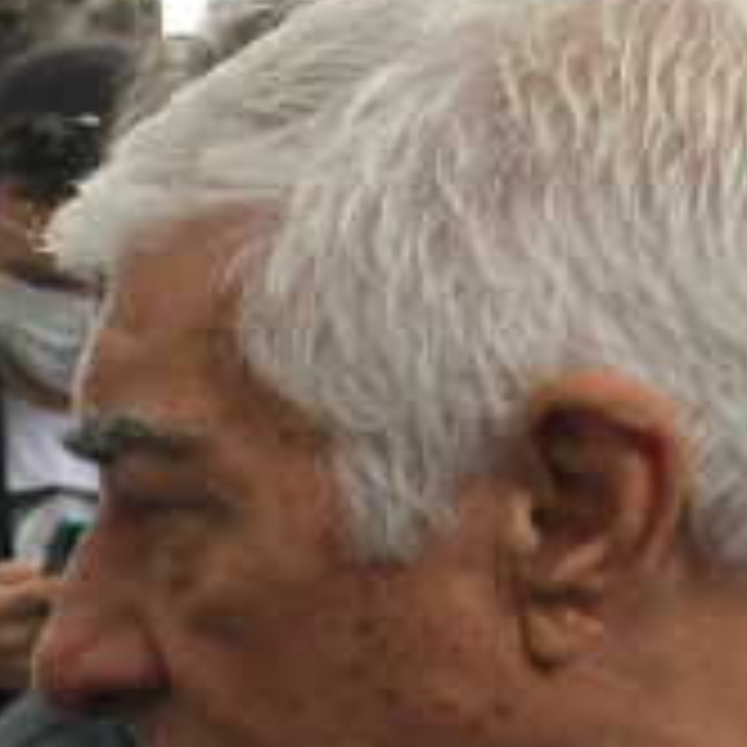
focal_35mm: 249
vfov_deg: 6.8
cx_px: -1872
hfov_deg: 6.2
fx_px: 6079
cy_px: 1570
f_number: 5.6
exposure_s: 1/500
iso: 1250
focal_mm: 30
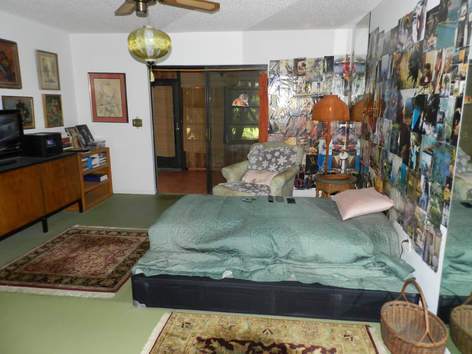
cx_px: 246
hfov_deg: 71.6
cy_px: 172
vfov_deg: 56.8
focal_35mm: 24
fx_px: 327
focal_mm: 4
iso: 200
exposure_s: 1/30
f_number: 3.4
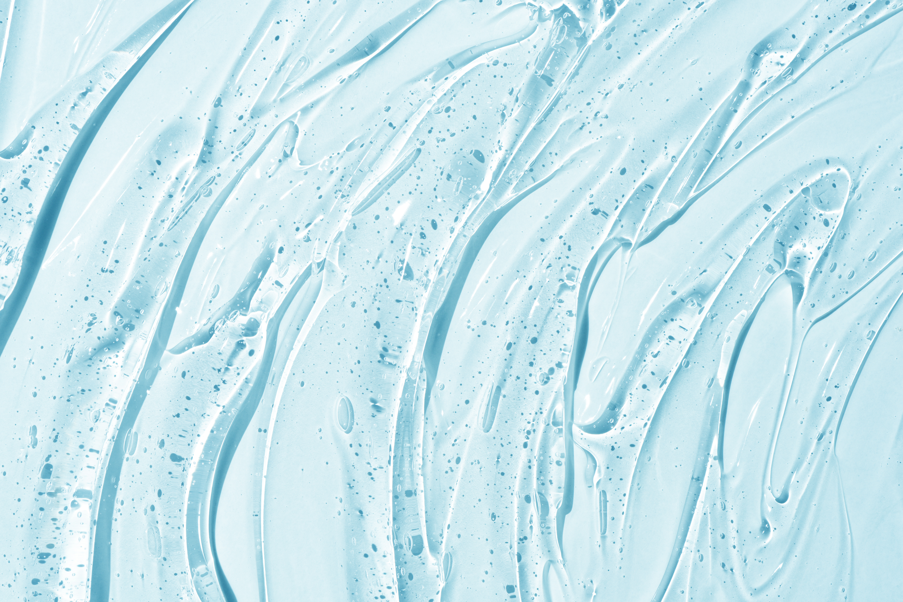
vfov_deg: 13.0
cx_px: 452
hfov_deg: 19.5
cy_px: 301
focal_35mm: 105
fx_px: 2634
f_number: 11
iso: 100
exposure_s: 1/160
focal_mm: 105
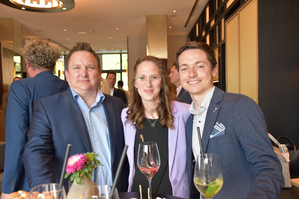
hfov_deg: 55.1
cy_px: 100
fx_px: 287
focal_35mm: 34
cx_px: 150
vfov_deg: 38.4
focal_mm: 23
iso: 400
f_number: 4.5
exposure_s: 1/80
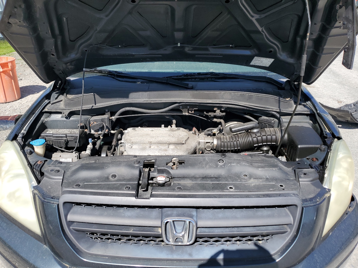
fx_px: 269
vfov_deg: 53.1
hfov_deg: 67.3
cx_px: 179
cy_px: 134
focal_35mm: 26
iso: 50
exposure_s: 1/2000
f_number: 1.5
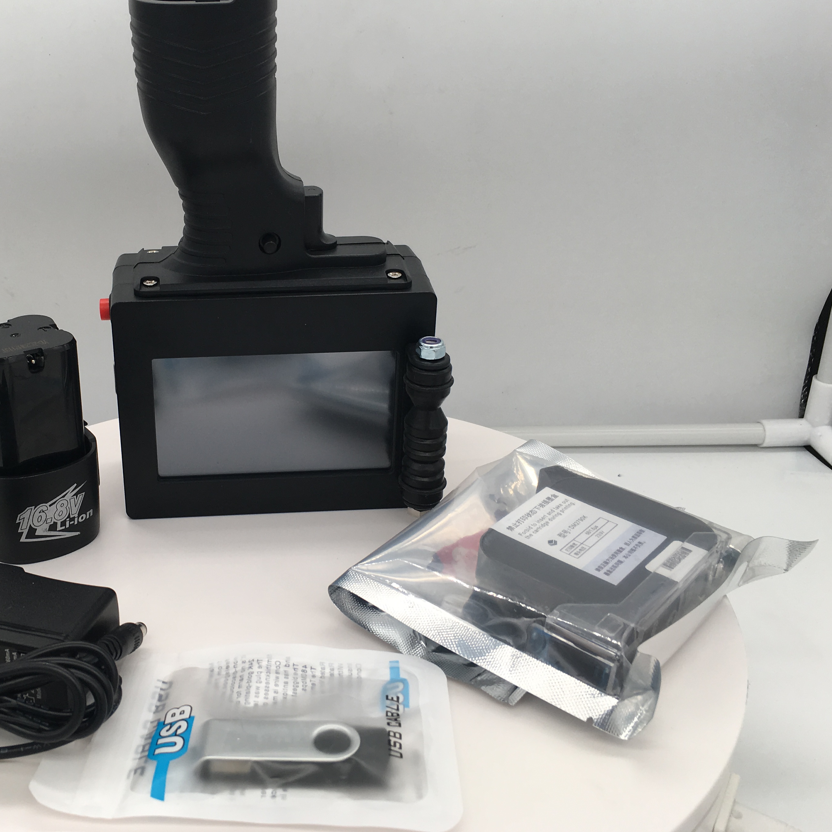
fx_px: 1033
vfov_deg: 43.8
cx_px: 251
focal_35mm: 38
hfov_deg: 43.0
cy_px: 399
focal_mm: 4.15
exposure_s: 1/320
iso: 25
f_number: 2.2
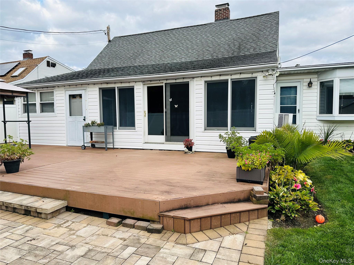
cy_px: 132
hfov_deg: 71.6
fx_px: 245
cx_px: 177
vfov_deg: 56.8
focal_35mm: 24
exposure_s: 1/1009
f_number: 1.78
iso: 80
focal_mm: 6.86
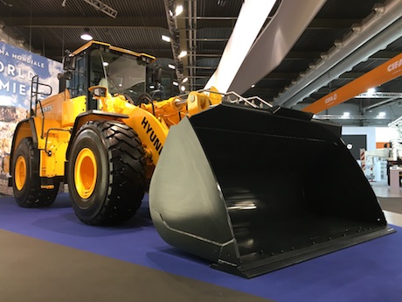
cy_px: 151
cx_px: 201
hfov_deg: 61.7
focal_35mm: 29
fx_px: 337
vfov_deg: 48.2
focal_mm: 4.15
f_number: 2.2
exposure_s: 1/33
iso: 64
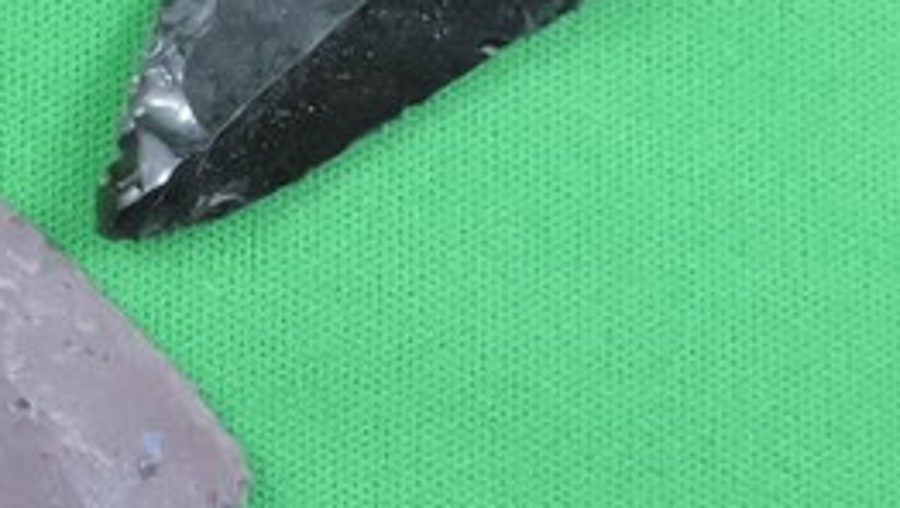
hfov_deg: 19.0
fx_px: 2532
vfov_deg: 11.4
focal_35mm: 106
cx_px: -177
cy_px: 21
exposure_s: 1/100
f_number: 3.6
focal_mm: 5.9
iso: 800
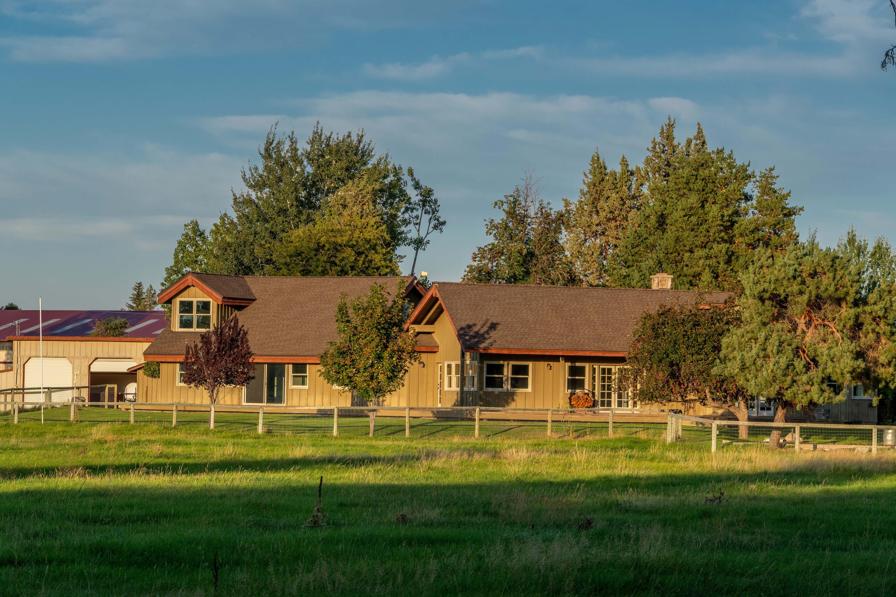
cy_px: 298
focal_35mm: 105
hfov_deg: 19.5
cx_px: 448
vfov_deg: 13.0
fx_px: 2613
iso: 400
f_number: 8
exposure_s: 1/400
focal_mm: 70
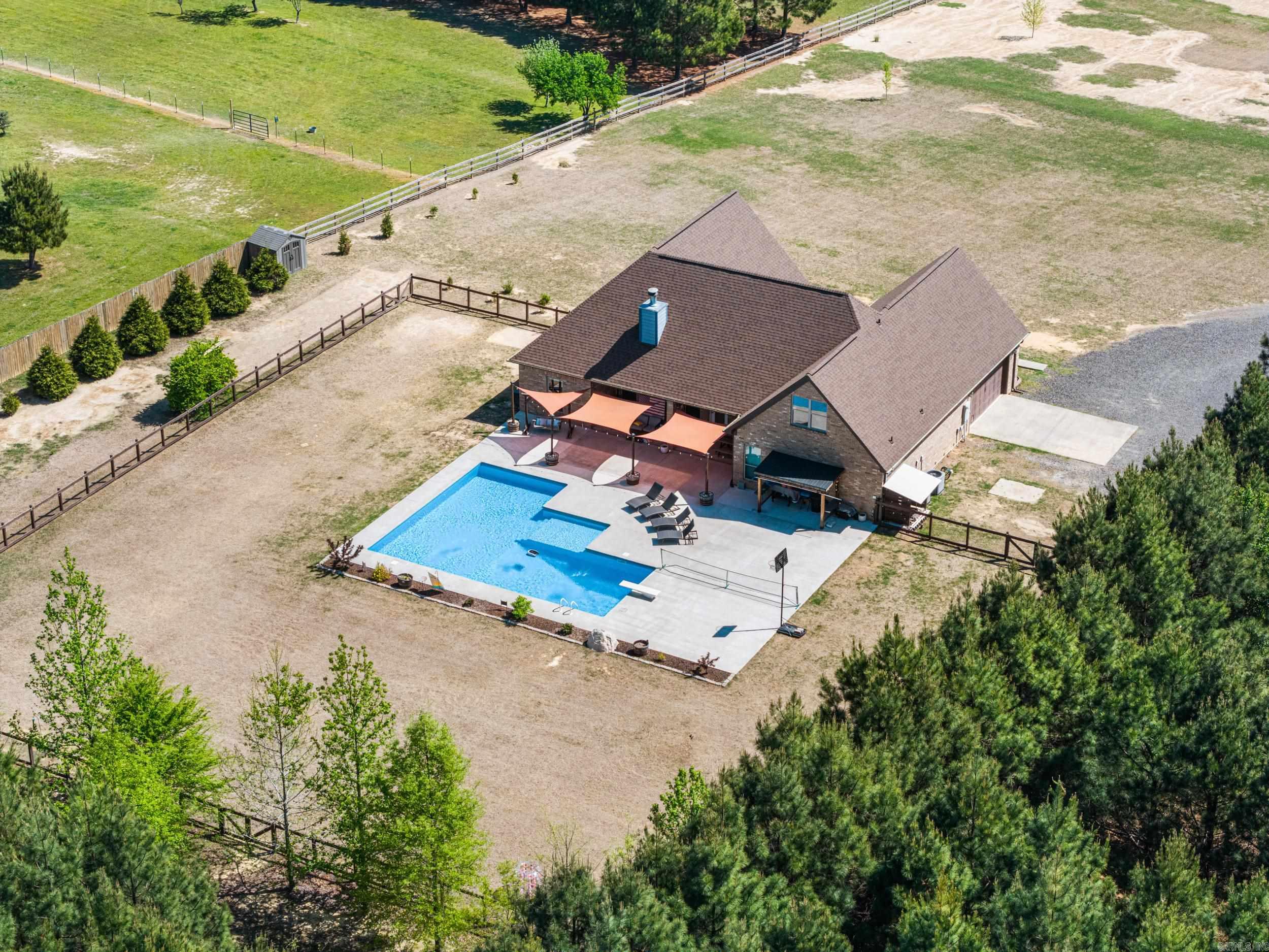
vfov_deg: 21.0
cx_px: 634
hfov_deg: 27.8
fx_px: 2566
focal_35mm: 70
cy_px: 476
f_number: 2.8
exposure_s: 1/120
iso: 120
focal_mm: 19.35
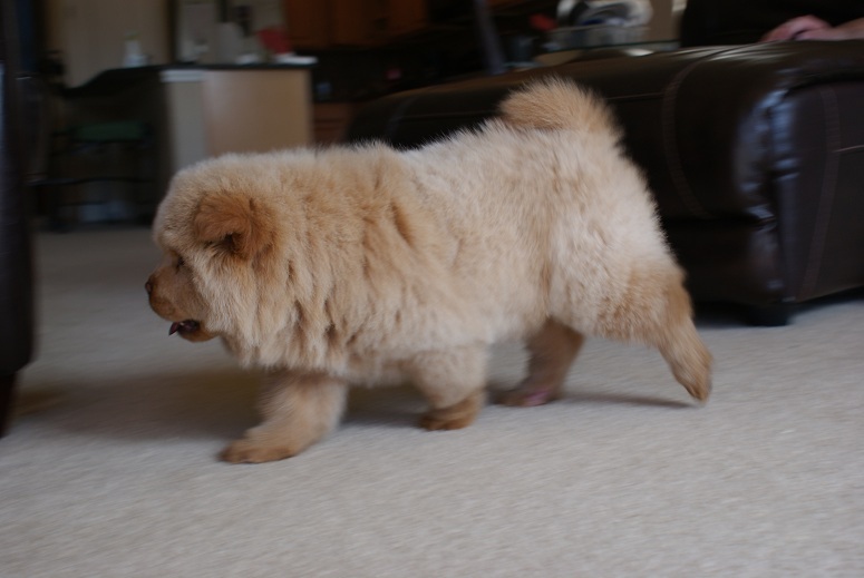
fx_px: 1009
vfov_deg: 32.0
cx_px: 432
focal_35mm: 42
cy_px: 289
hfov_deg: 46.3
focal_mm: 28
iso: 100
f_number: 5
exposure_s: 1/50
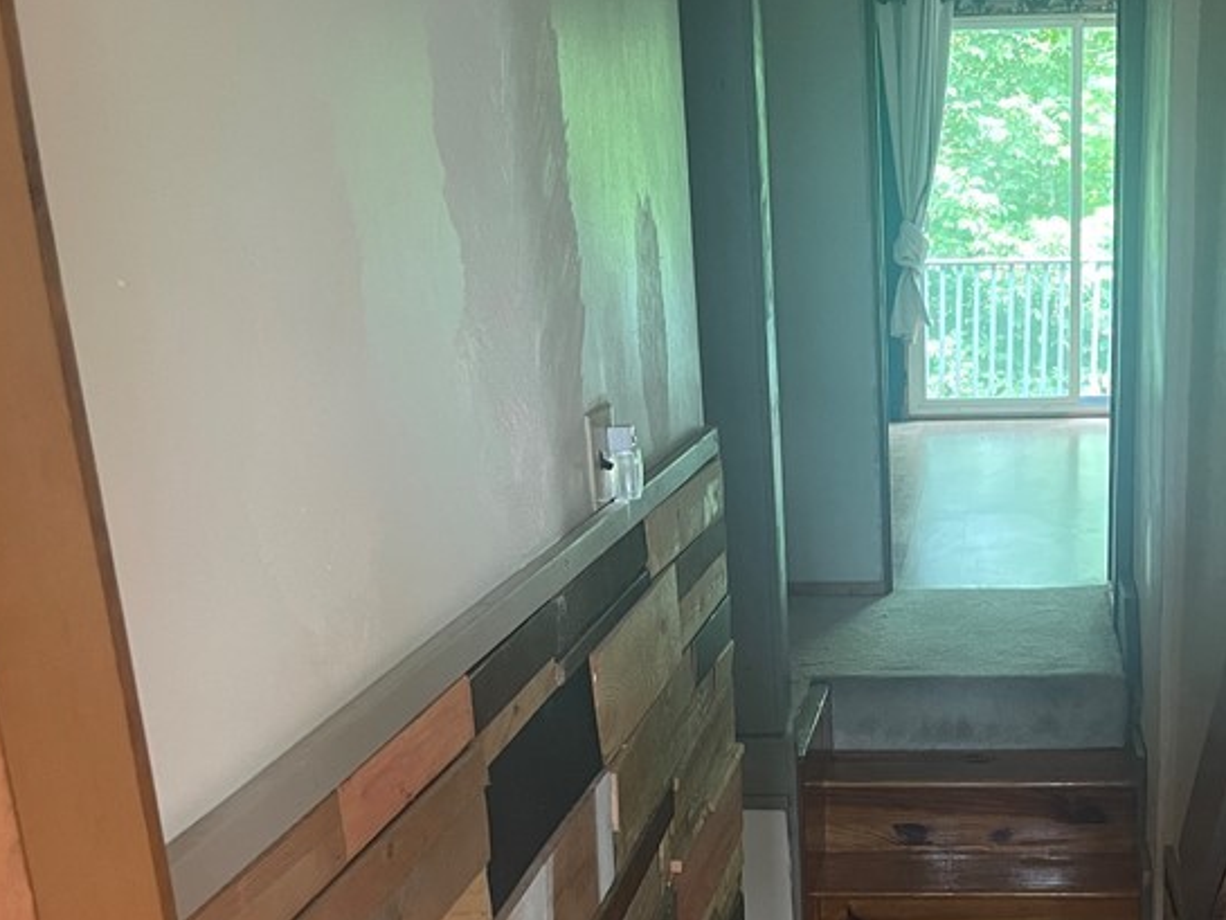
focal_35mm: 47
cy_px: 778
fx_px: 1665
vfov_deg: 29.9
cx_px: 943
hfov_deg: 39.2
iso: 400
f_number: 1.6
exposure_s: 1/60
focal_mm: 5.1
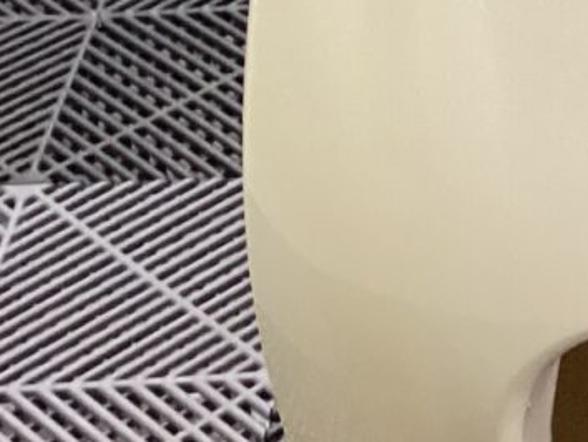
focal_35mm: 168
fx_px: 2856
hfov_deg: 11.1
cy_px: -352
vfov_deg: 8.5
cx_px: 972
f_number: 2.4
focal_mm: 3.3
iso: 320
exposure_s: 1/60
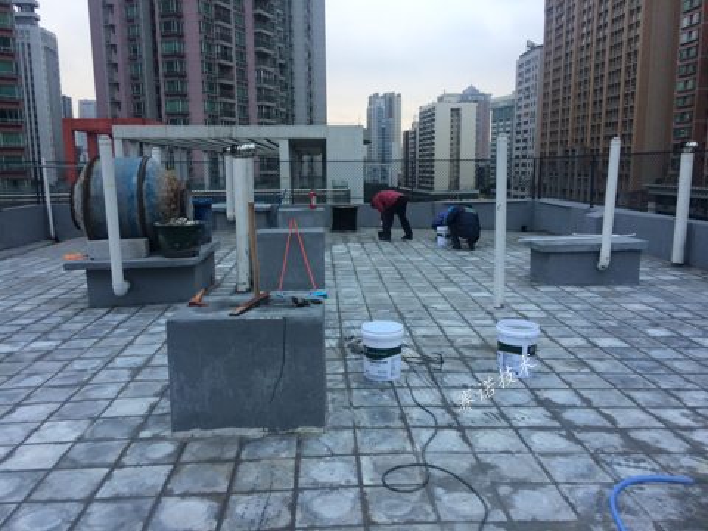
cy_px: 266
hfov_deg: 61.7
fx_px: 593
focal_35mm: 29
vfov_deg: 48.2
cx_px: 354
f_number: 2.2
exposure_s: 1/60
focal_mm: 4.15
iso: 40
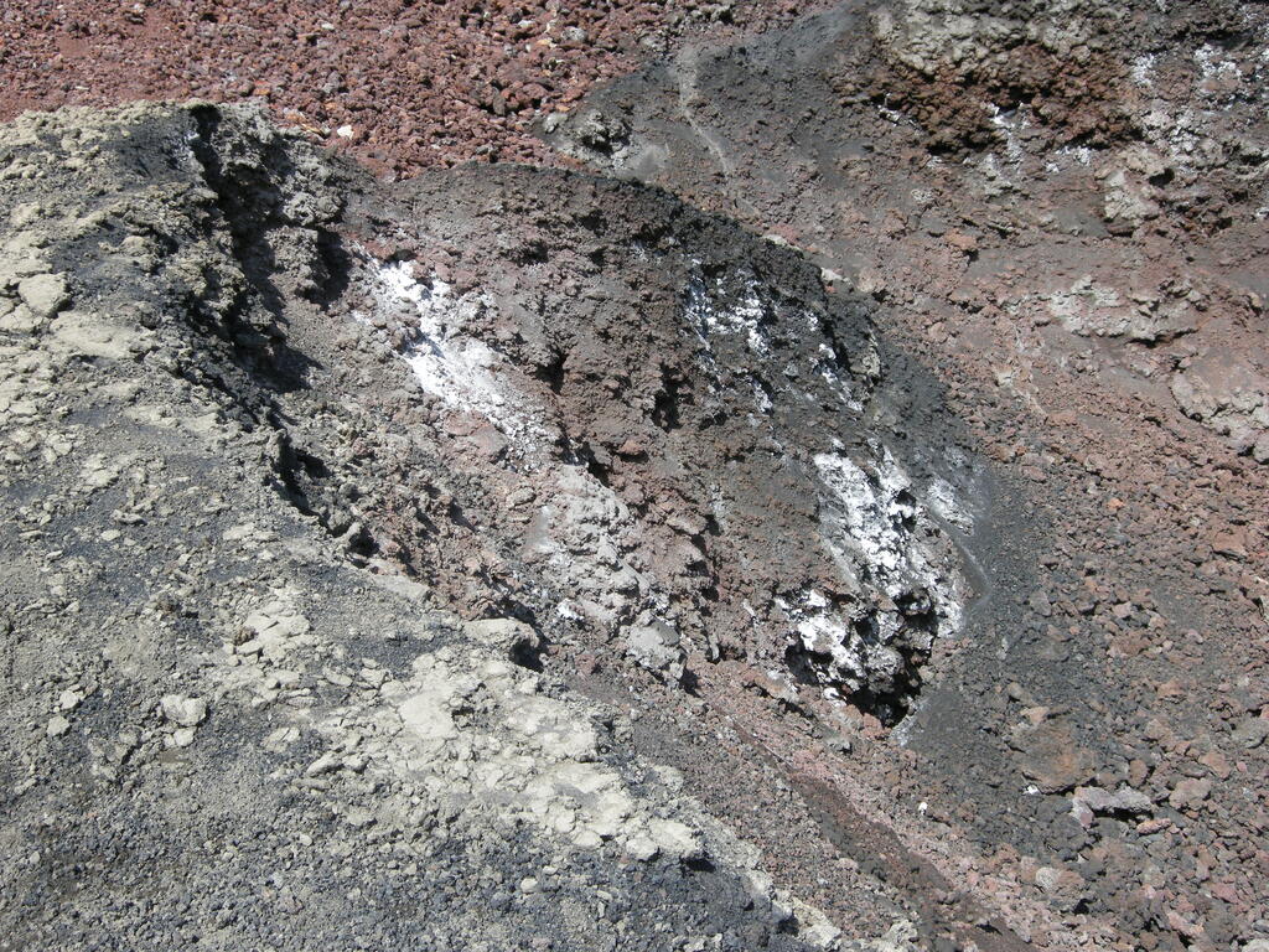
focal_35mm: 47
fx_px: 1723
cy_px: 476
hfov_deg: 40.4
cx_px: 634
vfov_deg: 30.9
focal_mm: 10.1
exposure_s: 1/255
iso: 100
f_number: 5.4
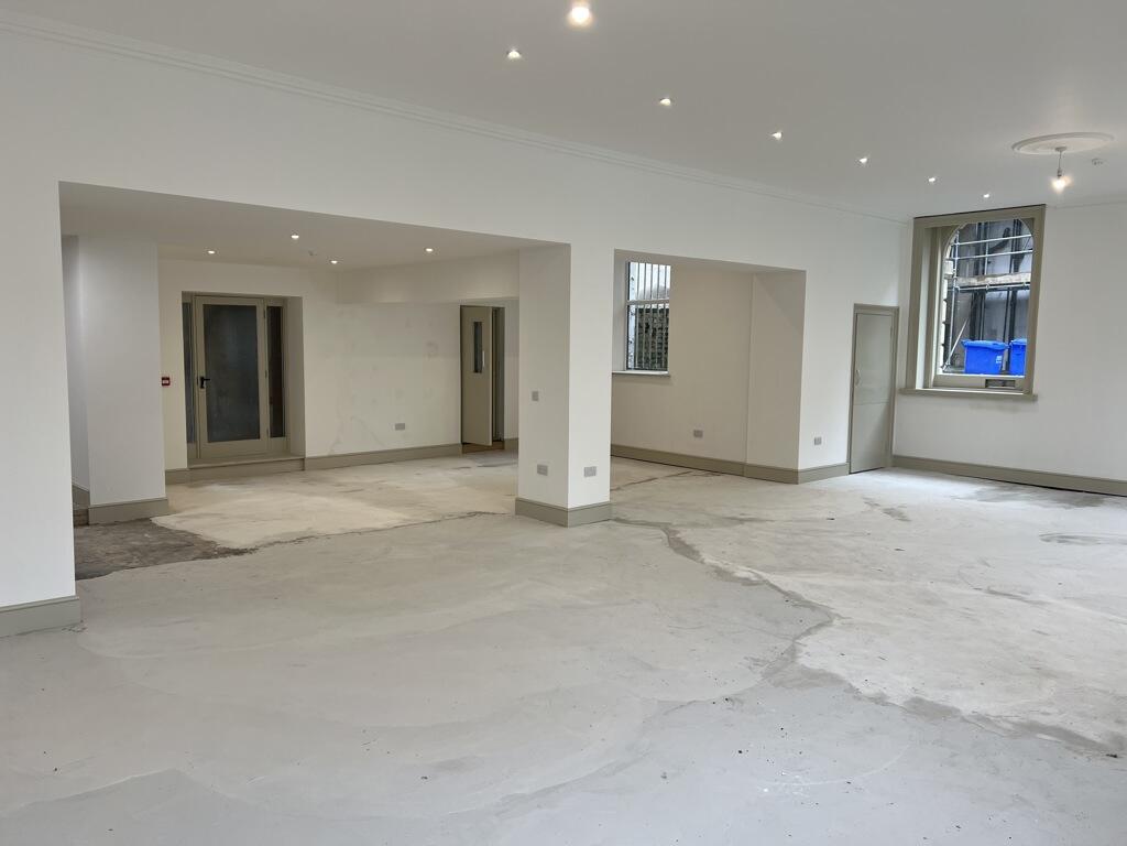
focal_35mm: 26
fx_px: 846
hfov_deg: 67.3
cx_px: 564
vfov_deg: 53.1
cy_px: 423
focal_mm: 5.7
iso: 32
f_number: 1.5
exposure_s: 1/121
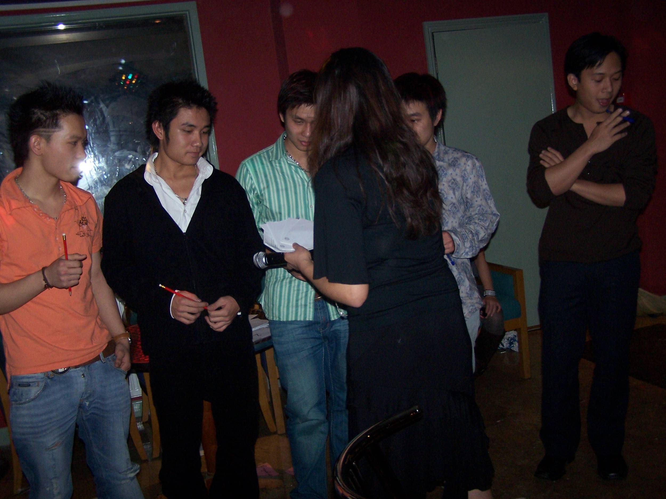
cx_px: 333
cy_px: 250
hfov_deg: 49.0
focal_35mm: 38
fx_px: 731
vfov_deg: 37.7
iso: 140
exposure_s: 1/60
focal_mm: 6.3
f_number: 2.8
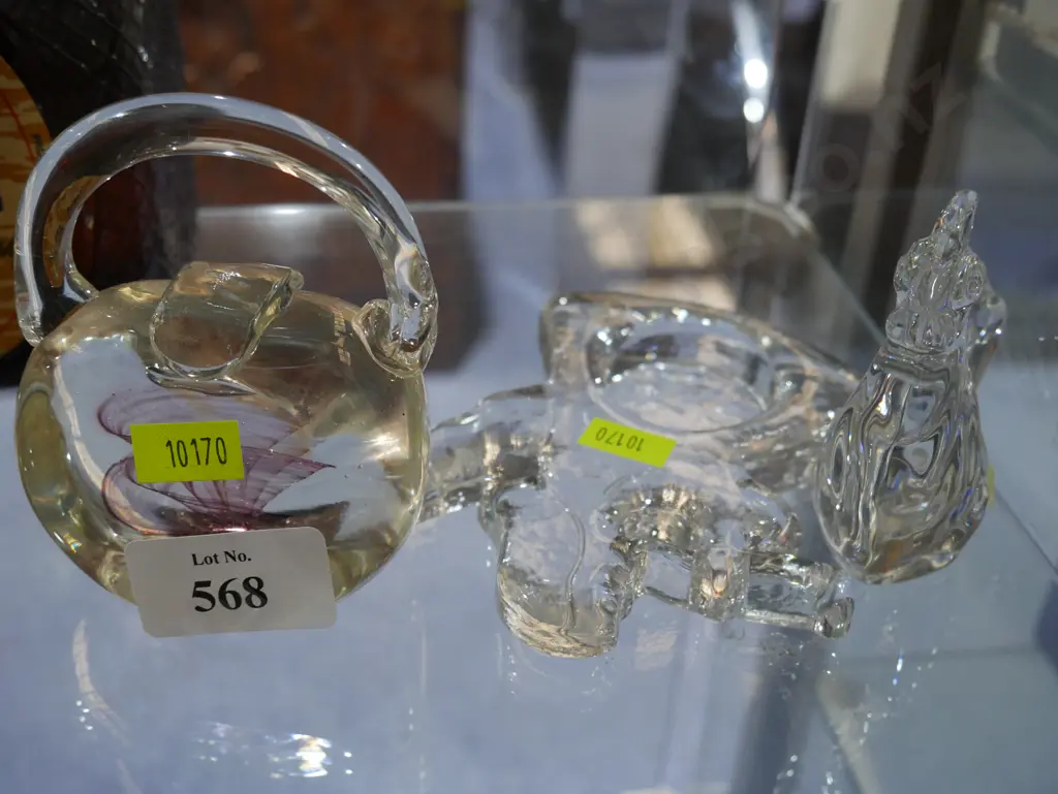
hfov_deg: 46.8
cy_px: 397
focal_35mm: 40
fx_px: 1223
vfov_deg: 36.0
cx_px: 529
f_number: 4.5
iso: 640
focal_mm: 20
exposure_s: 1/60
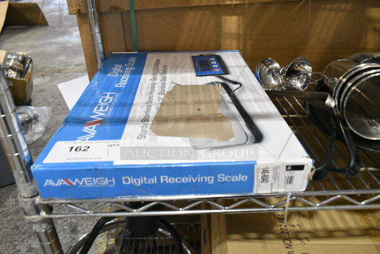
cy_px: 127
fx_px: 285
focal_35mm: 27
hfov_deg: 67.3
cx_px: 190
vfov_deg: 48.0
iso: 6400
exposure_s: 1/500
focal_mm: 18
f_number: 7.1
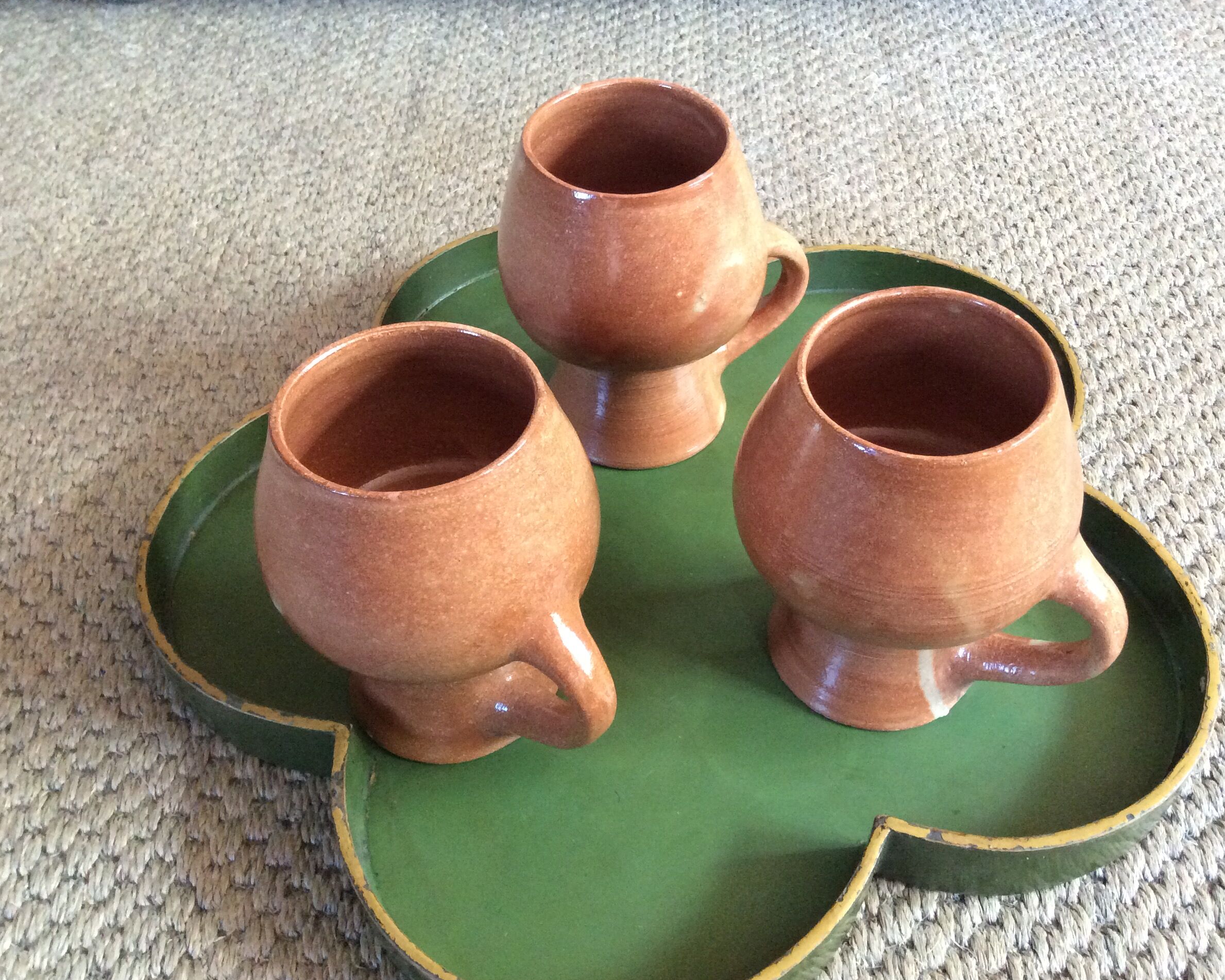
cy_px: 493
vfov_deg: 43.4
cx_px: 643
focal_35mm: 34
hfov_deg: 52.8
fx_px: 1233
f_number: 2.4
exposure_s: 1/25
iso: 320
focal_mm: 3.3
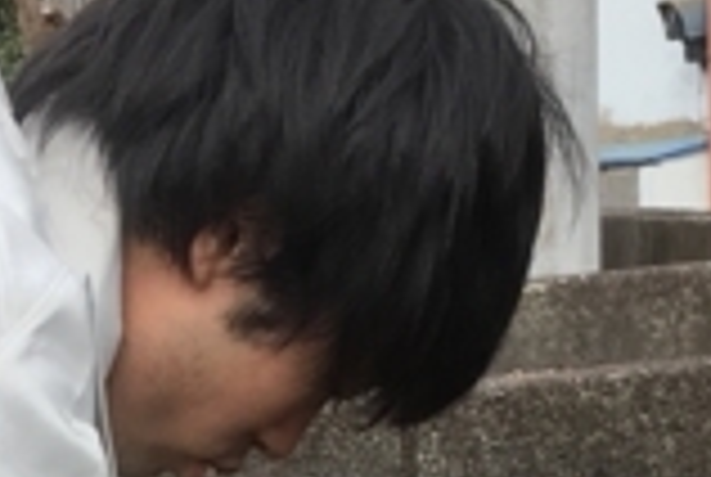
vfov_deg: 6.3
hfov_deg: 10.4
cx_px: -112
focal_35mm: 195
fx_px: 3858
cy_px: 1552
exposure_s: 1/405
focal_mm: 4.15
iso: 25
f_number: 2.2
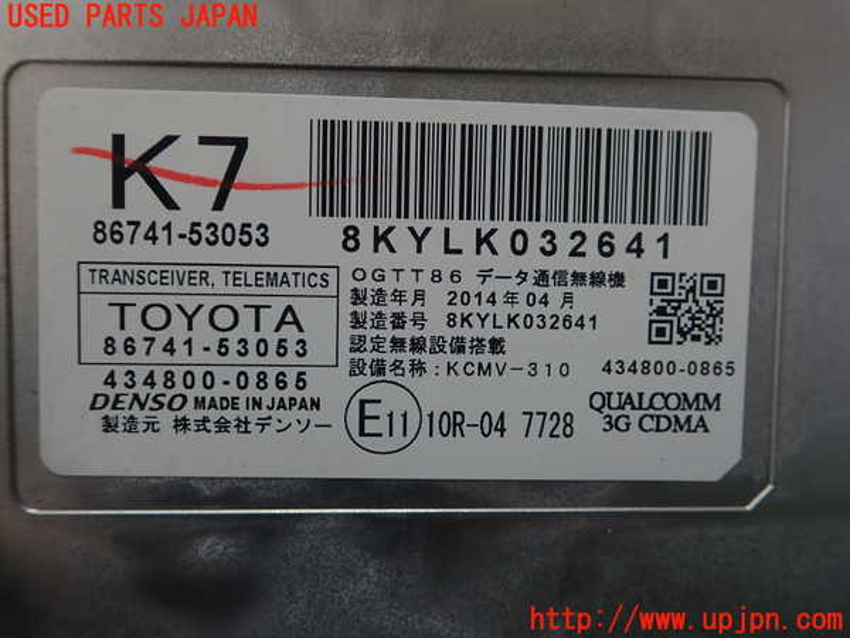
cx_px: 425
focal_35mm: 30
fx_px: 737
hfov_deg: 60.0
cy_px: 319
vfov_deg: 46.8
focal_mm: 5.5
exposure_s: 1/125
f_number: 2.3
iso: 100
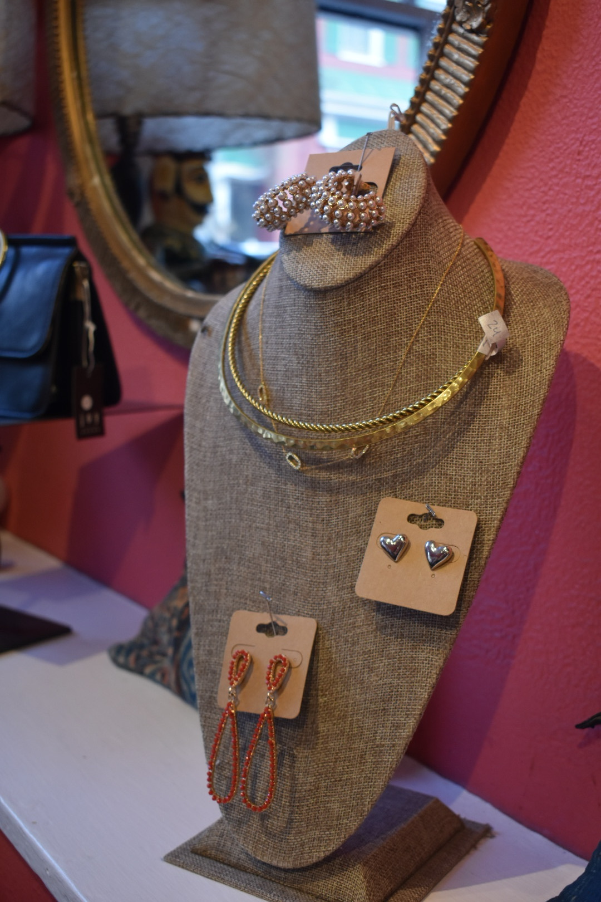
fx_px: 1089
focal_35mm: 44
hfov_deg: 30.8
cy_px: 451
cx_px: 300
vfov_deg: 45.0
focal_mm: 29
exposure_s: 1/200
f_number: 4.2
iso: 800
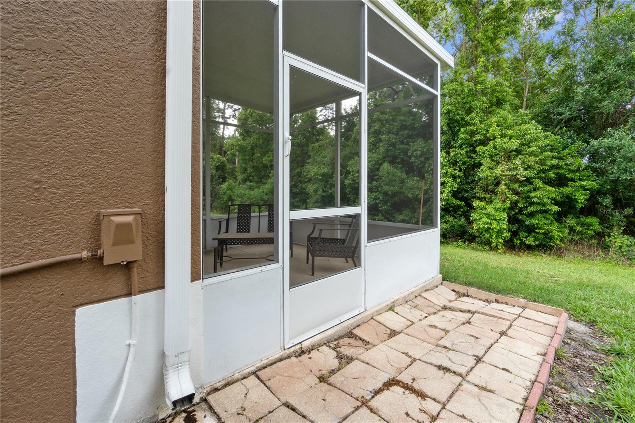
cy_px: 212
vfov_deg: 77.3
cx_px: 318
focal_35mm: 15
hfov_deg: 100.4
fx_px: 265
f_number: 11
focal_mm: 10
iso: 100
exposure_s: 1/15
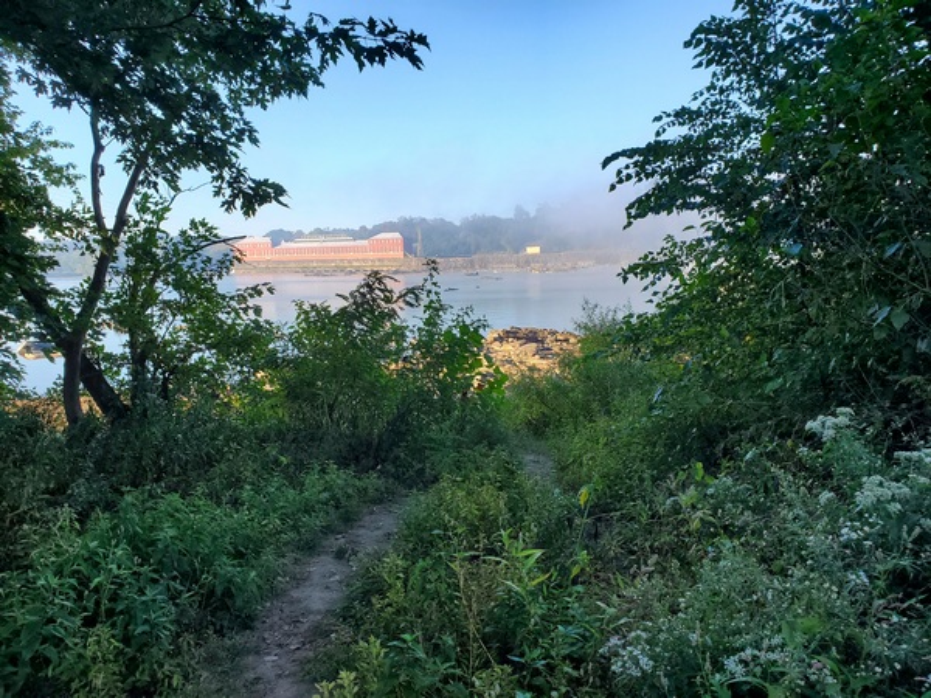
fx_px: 699
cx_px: 466
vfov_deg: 53.1
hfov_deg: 67.3
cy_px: 349
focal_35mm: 26
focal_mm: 4.3
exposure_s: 1/481
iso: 50
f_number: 2.4
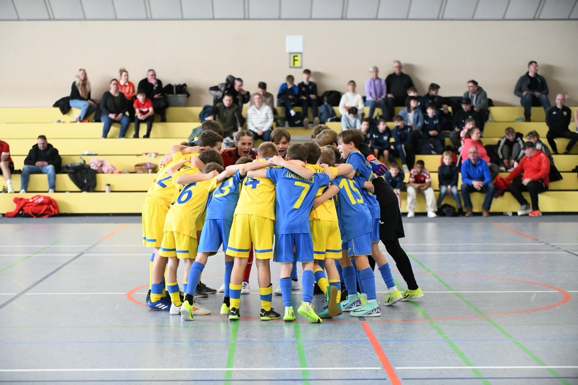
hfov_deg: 23.6
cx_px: 289
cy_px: 192
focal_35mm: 86
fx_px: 1381
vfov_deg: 15.9
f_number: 2.8
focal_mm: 86
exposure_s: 1/1600
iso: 8000
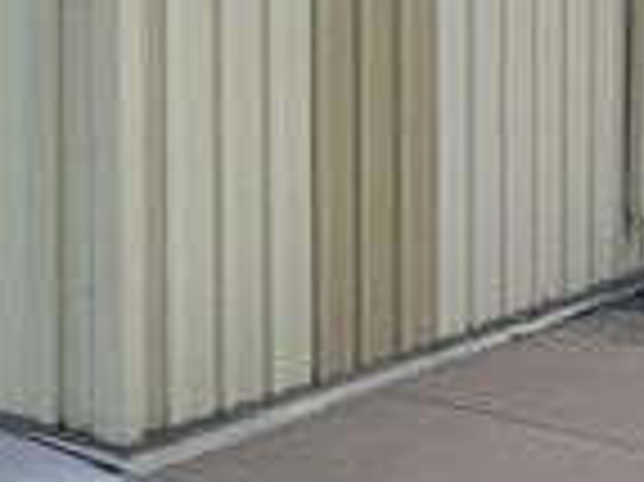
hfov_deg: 20.0
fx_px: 1561
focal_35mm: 84
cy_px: 7
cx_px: -329
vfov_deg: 17.2
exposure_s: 1/4049
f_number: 1.78
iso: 80
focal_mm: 6.76
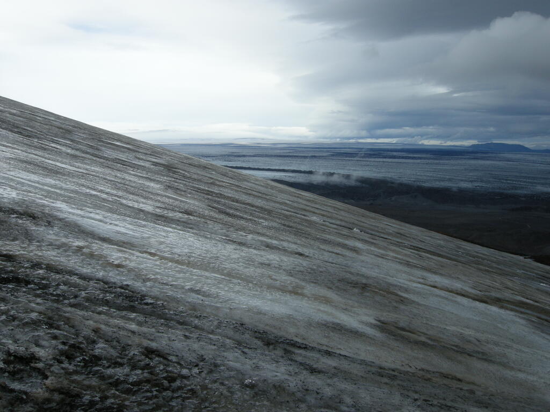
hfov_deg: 52.6
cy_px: 206
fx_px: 556
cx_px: 275
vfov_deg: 40.7
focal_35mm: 35
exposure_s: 1/305
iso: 100
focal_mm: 7.5
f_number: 6.1
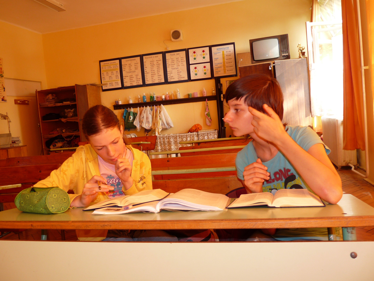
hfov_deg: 58.4
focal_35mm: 31
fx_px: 335
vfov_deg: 45.4
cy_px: 140
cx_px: 187
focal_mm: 5.5
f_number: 3
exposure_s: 1/30
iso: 100
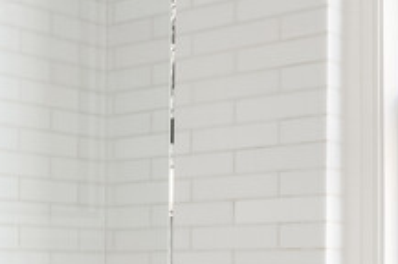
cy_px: 268
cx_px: -99
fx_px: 994
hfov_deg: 20.9
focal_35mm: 90
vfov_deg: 14.9
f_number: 14
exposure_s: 1/5
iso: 640
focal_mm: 13
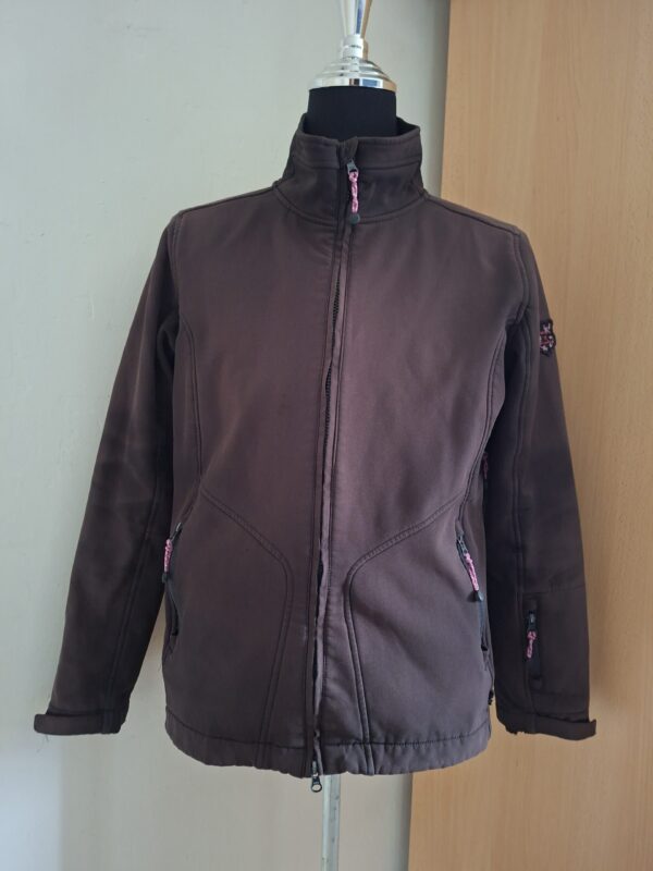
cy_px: 436
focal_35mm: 23
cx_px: 326
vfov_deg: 73.9
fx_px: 578
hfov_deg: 58.9
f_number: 1.8
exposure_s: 1/20
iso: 1000
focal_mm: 5.54
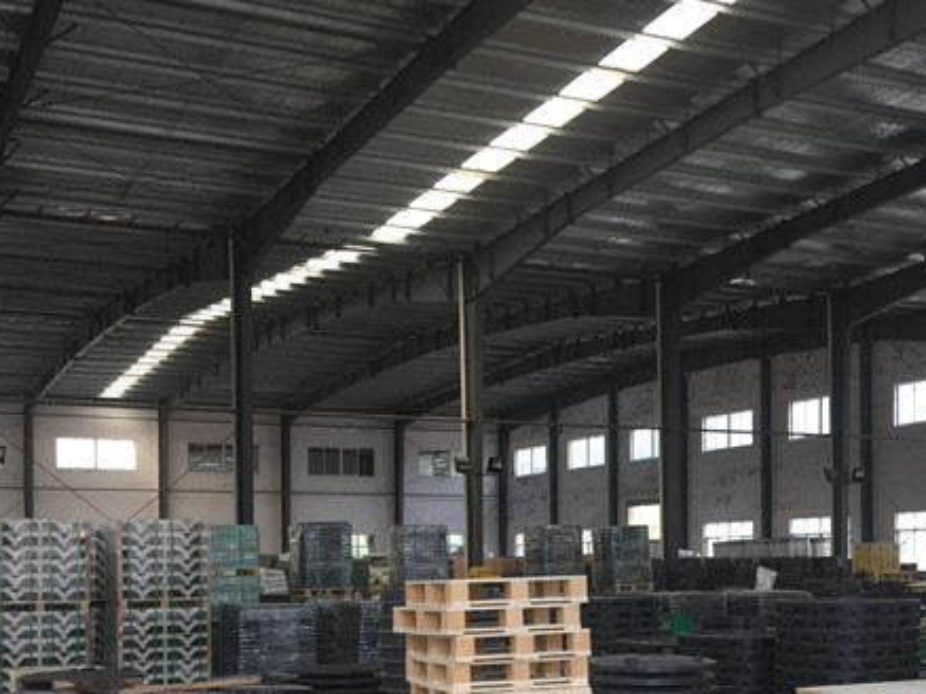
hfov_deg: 36.0
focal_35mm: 53
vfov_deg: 26.7
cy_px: 601
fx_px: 1417
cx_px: 564
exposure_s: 1/100
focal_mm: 4.15
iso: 40
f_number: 2.2
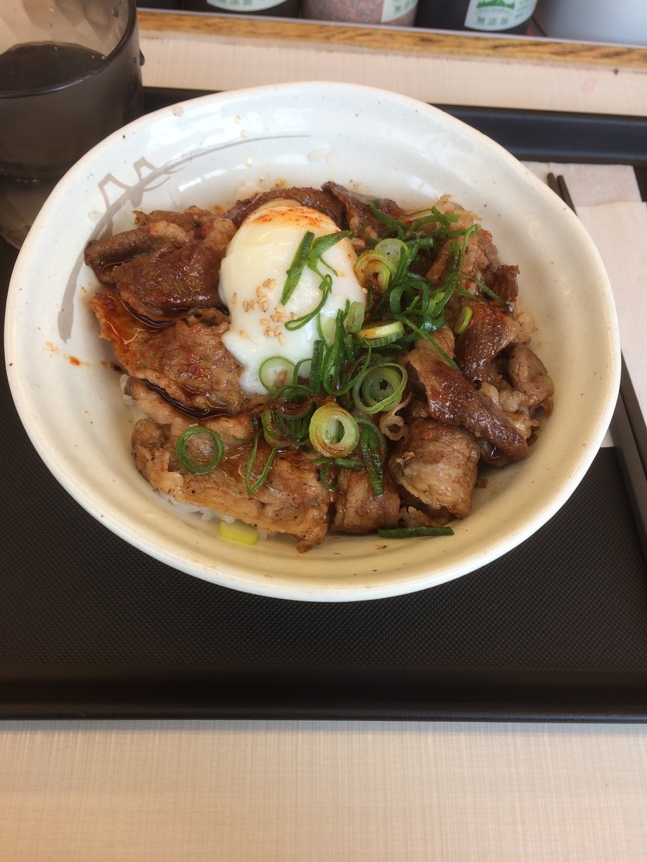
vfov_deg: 61.7
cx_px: 324
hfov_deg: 48.2
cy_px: 431
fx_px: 723
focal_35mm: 29
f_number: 2.2
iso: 32
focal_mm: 4.15
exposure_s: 1/213
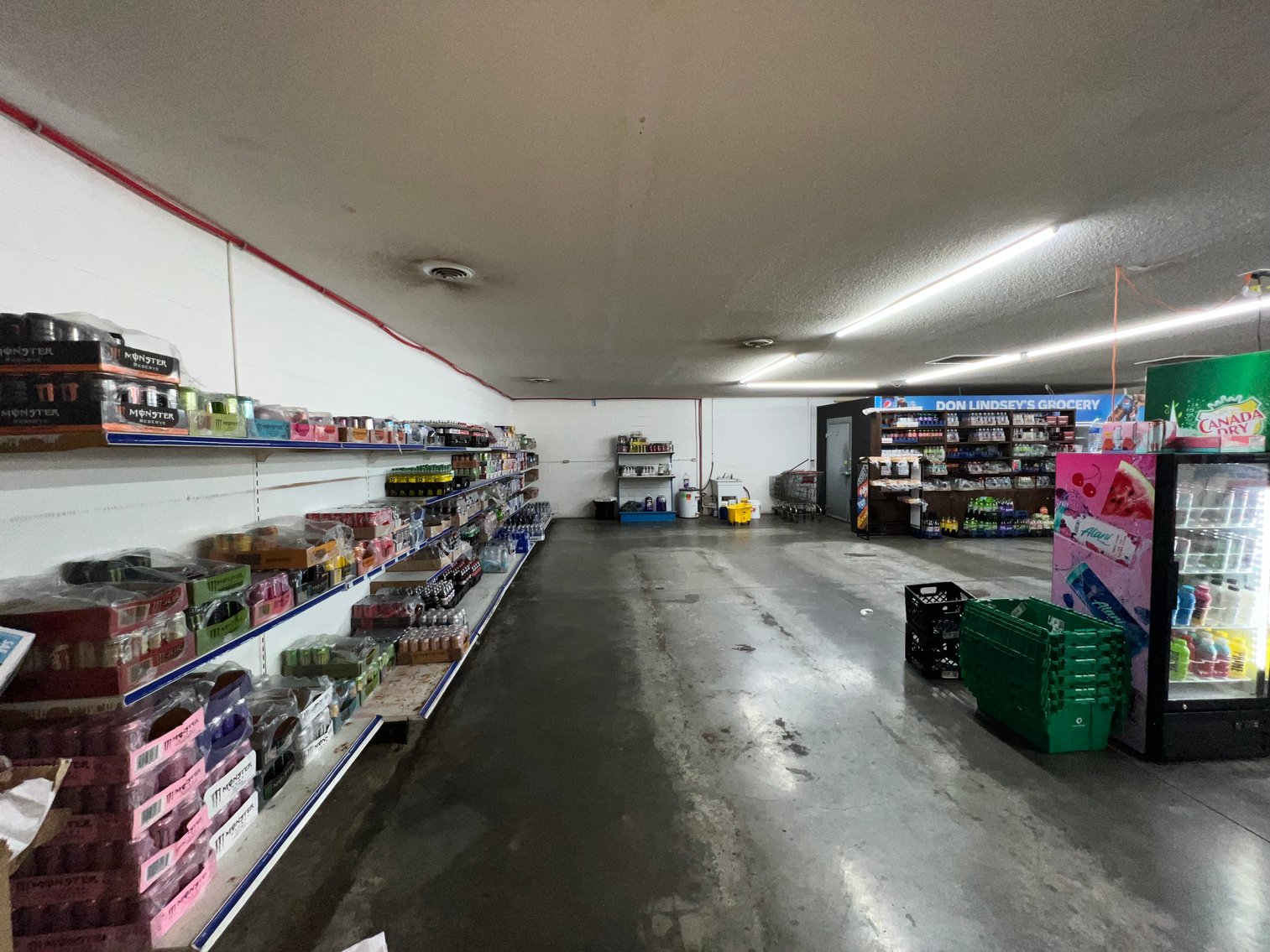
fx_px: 477
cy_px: 476
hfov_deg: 106.2
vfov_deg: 89.9
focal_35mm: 13
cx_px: 635
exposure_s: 1/80
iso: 64
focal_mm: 1.57
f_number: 1.8
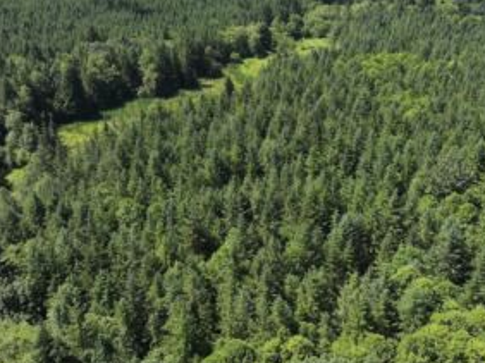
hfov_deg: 53.8
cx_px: 273
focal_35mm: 34
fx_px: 476
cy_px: 118
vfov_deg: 41.1
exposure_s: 1/1600
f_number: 2.8
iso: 130
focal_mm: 12.29
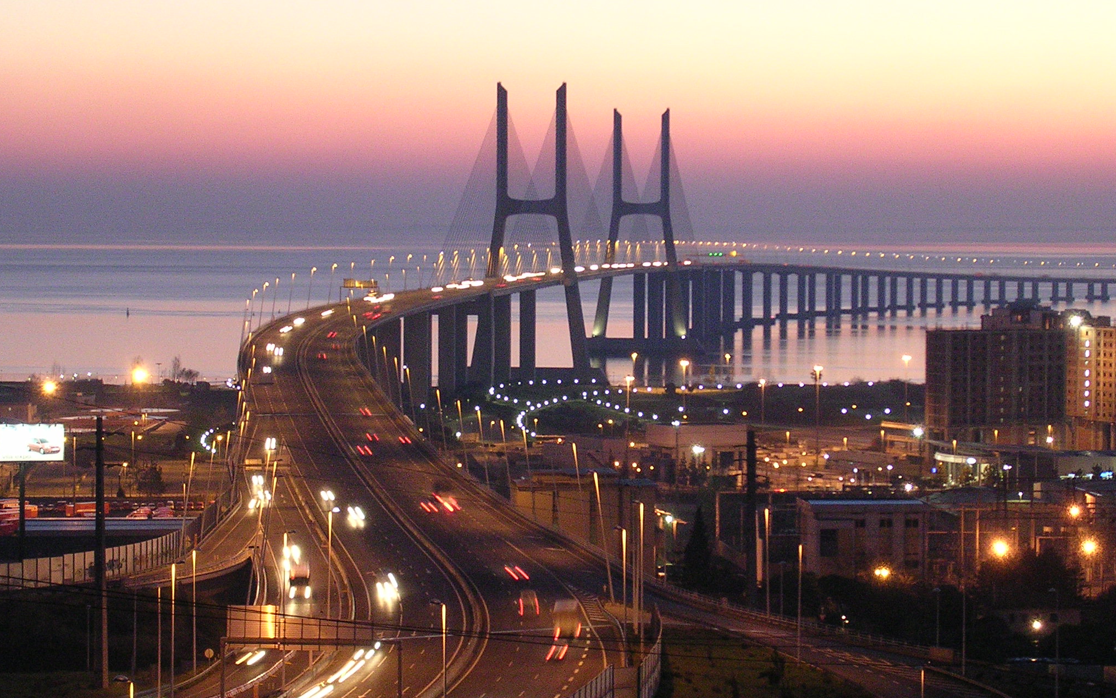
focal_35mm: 123
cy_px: 343
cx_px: 557
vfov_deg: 10.7
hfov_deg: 17.0
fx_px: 3741
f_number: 4.9
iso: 400
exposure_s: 1/1.6
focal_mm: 17.4
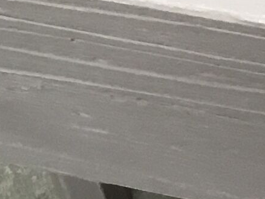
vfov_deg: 5.9
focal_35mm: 231
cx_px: 549
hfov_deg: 8.1
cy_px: -449
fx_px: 1769
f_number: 2.4
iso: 50
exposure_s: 1/33
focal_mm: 3.3
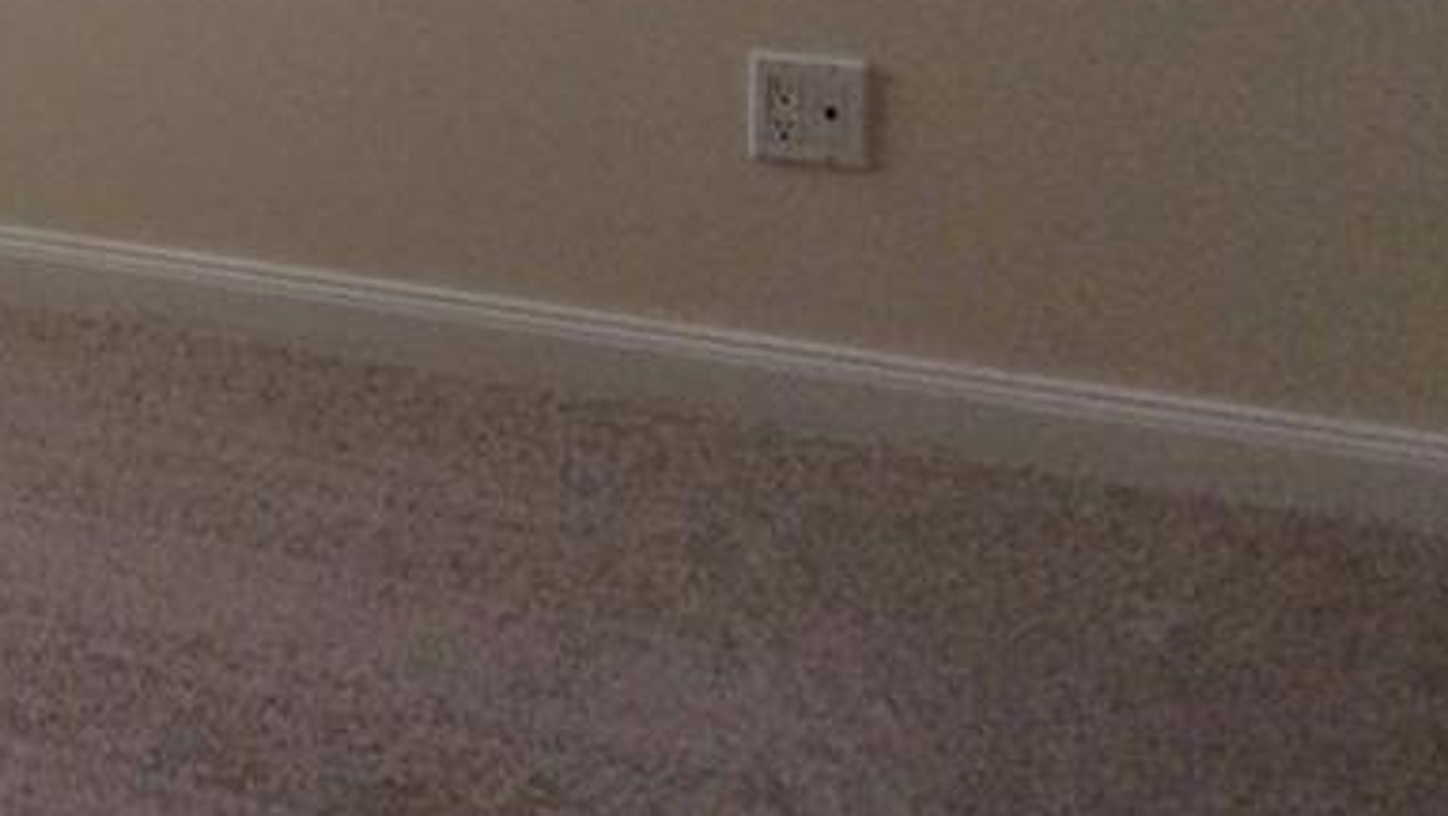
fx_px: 3573
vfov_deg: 12.8
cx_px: -348
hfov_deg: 21.1
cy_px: -64
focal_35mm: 93
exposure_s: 1/60
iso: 40
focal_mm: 3.3
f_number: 2.4
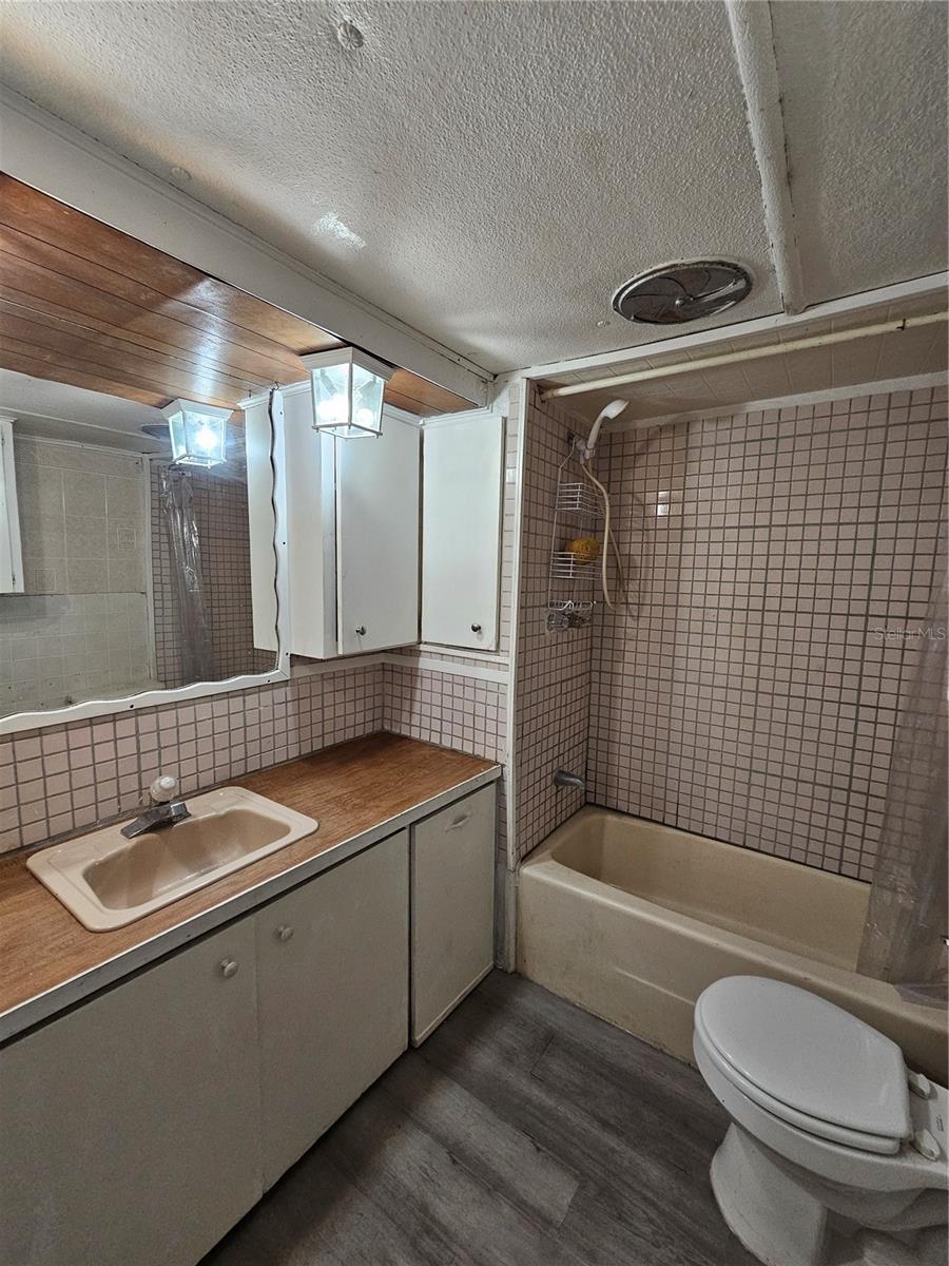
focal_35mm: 13
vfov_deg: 106.2
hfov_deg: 89.9
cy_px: 633
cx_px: 474
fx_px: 475
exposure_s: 1/60
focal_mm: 2.2
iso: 250
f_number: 2.2
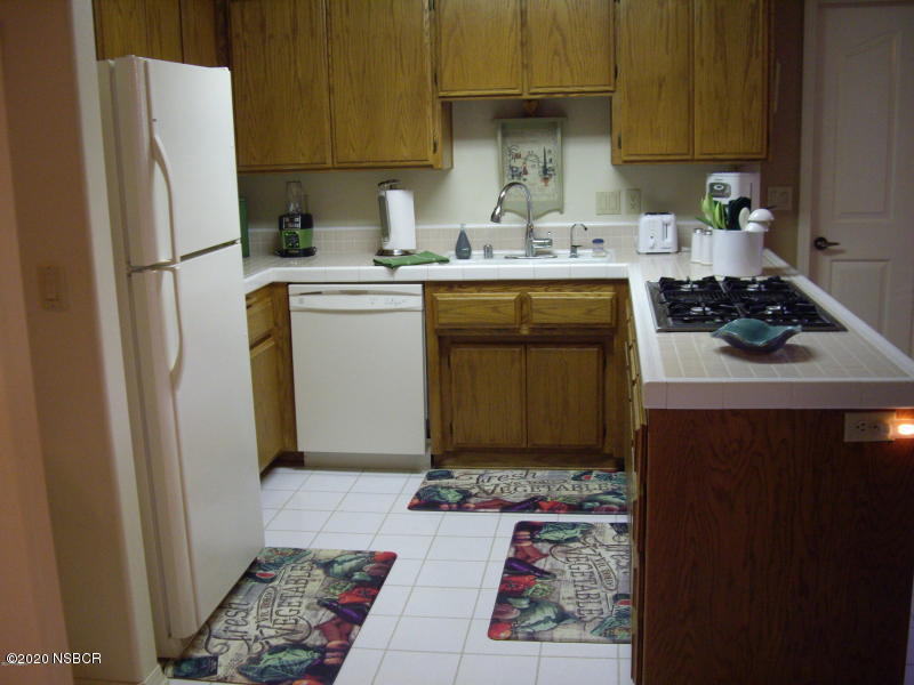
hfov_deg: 49.0
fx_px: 1003
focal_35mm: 38
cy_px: 342
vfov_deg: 37.7
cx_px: 457
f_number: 2.8
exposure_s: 1/80
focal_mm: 7.9
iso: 400
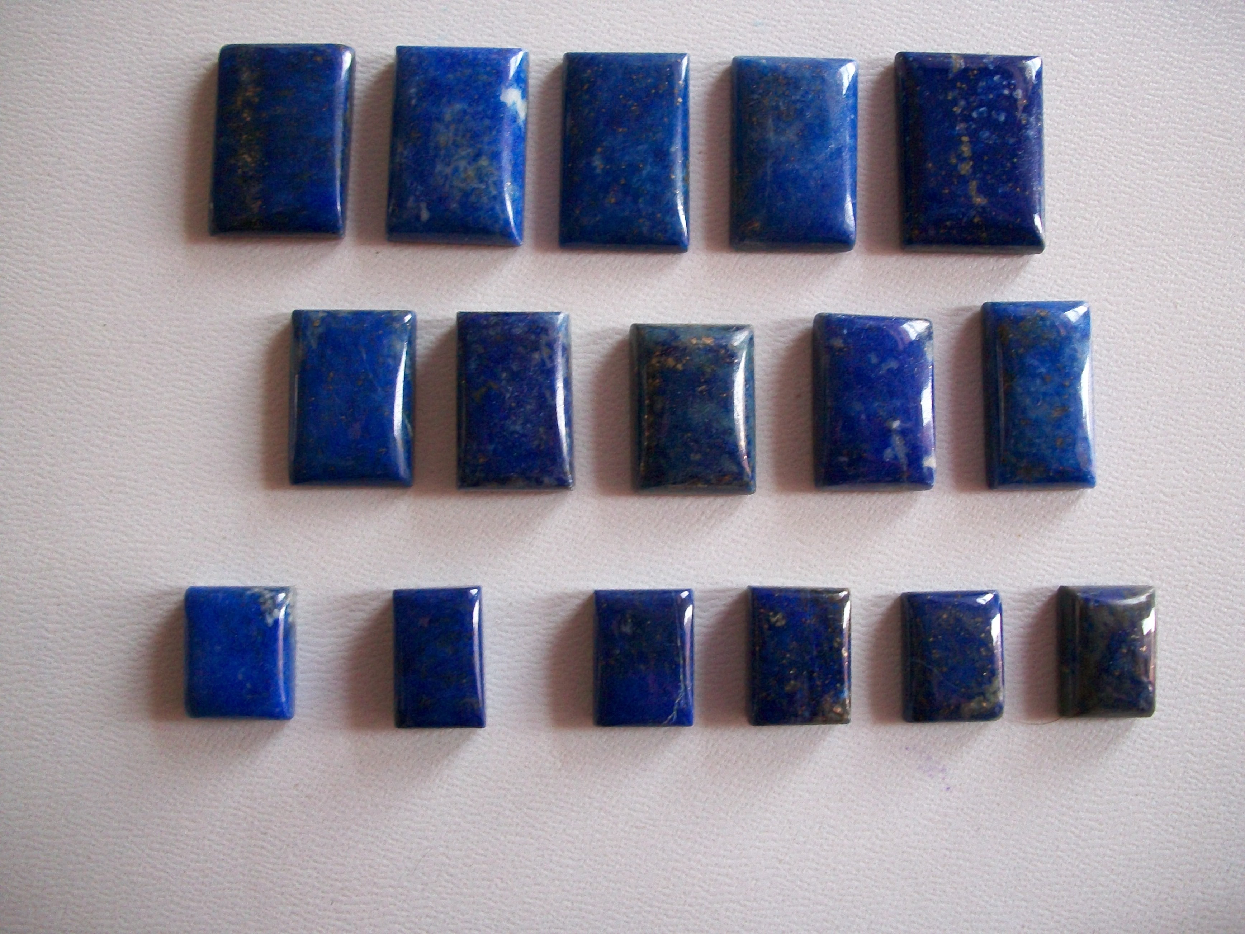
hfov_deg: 56.8
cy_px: 467
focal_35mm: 32
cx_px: 622
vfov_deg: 44.2
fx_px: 1151
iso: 160
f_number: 2.9
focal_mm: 5.7
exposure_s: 1/40
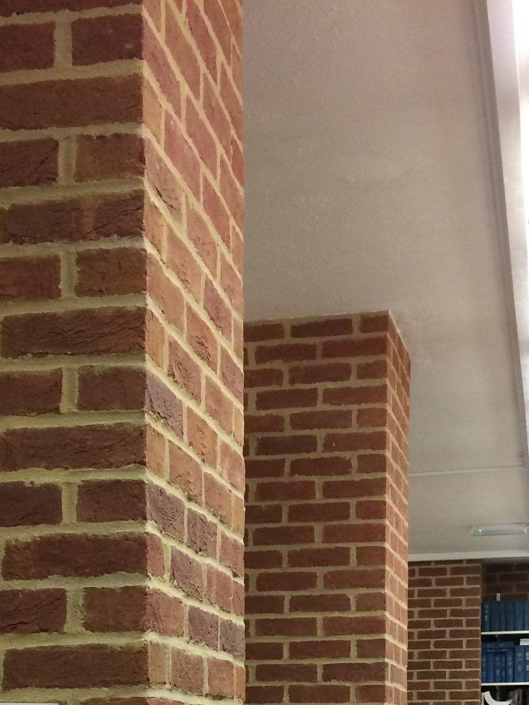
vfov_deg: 24.7
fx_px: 1446
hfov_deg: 20.7
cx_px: 207
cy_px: 857
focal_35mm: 71
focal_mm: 4.15
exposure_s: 1/33
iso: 200
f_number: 2.2
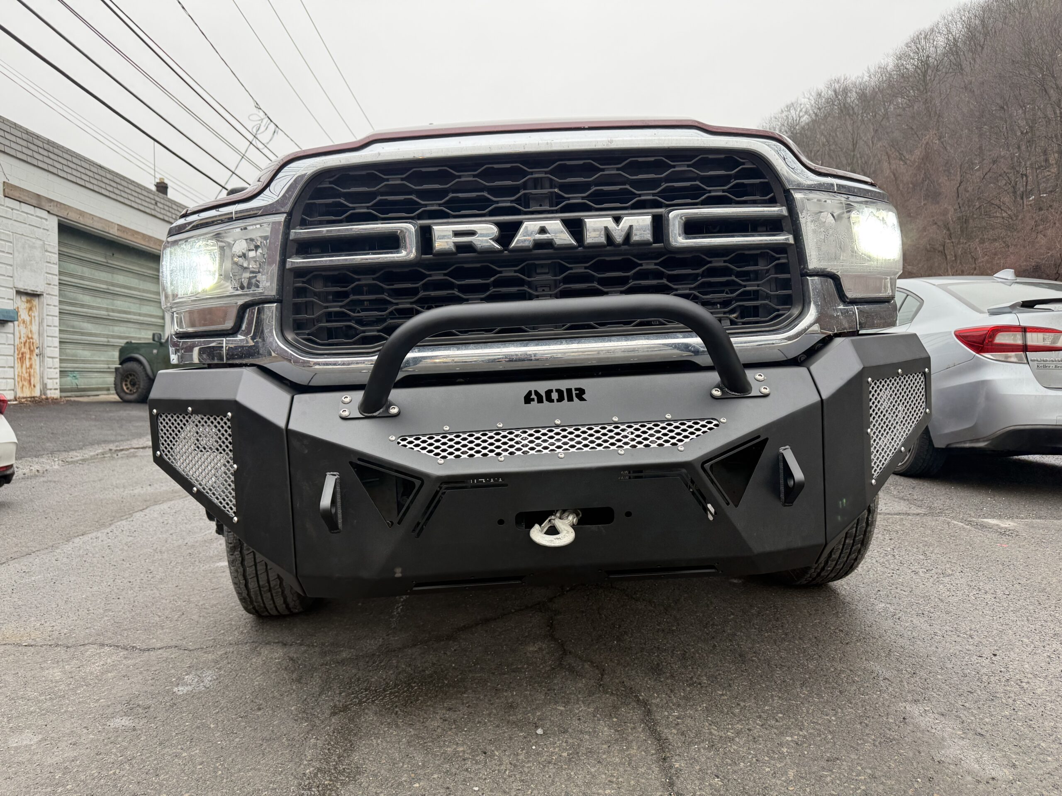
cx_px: 531
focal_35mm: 24
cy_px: 398
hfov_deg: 71.6
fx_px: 736
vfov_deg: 56.8
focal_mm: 6.76
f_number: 1.78
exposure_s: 1/423
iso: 100
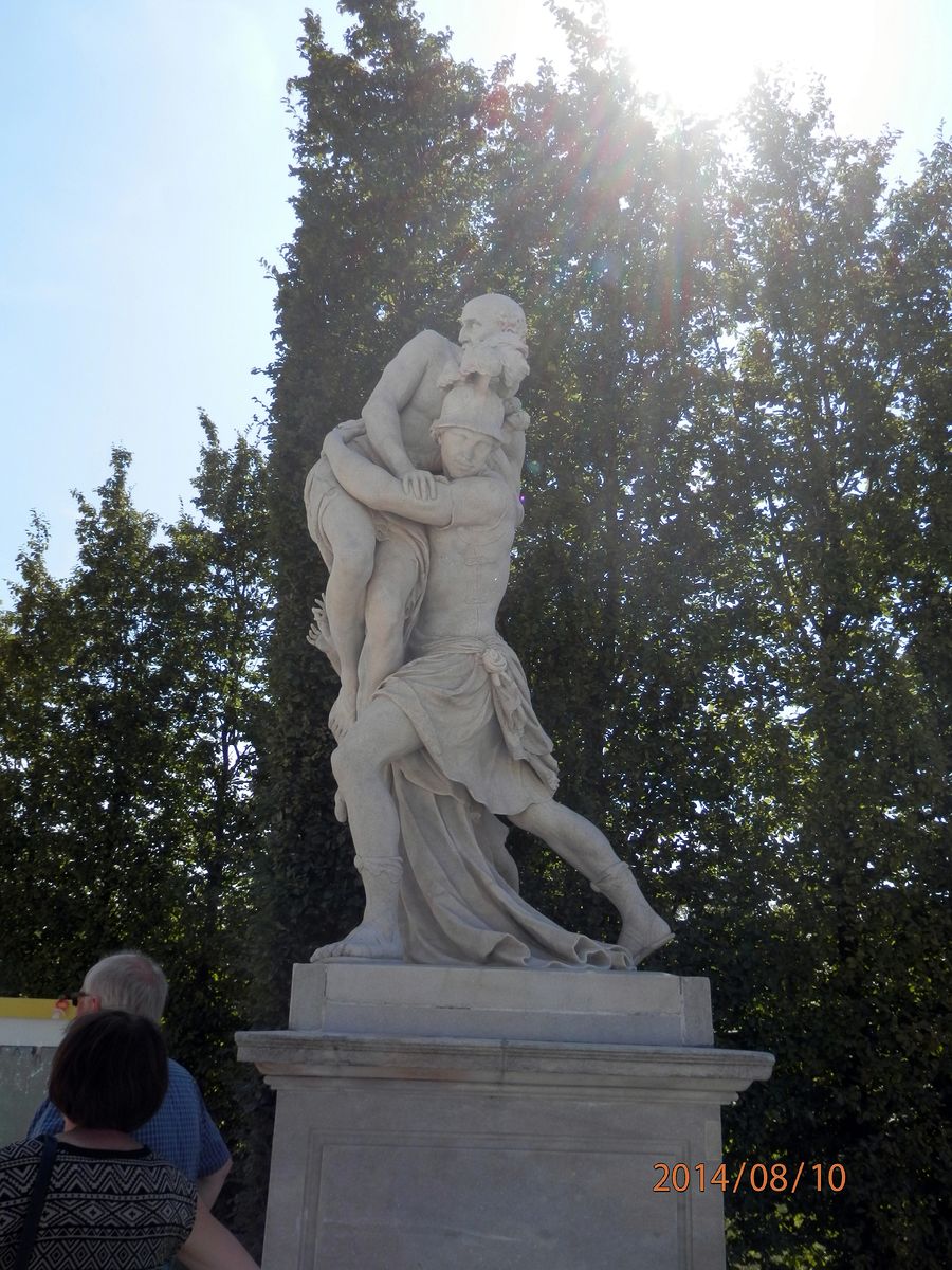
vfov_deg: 60.0
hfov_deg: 46.8
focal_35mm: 30
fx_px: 1100
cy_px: 635
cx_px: 476
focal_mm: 5.5
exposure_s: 1/125
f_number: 9.4
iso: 80
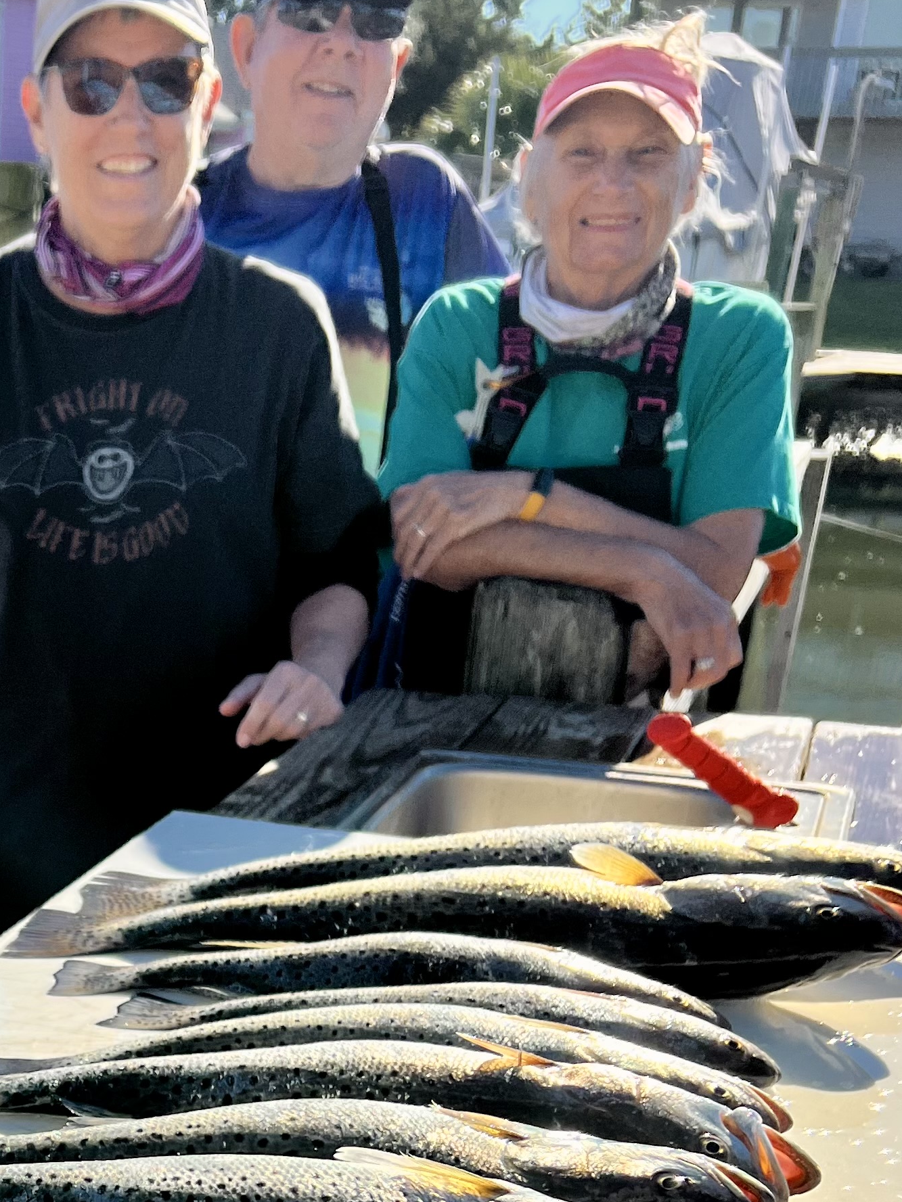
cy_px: 1240
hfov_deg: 23.5
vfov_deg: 30.1
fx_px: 2050
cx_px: -61
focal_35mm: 59
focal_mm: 5.7
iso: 50
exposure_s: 1/3968
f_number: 1.5
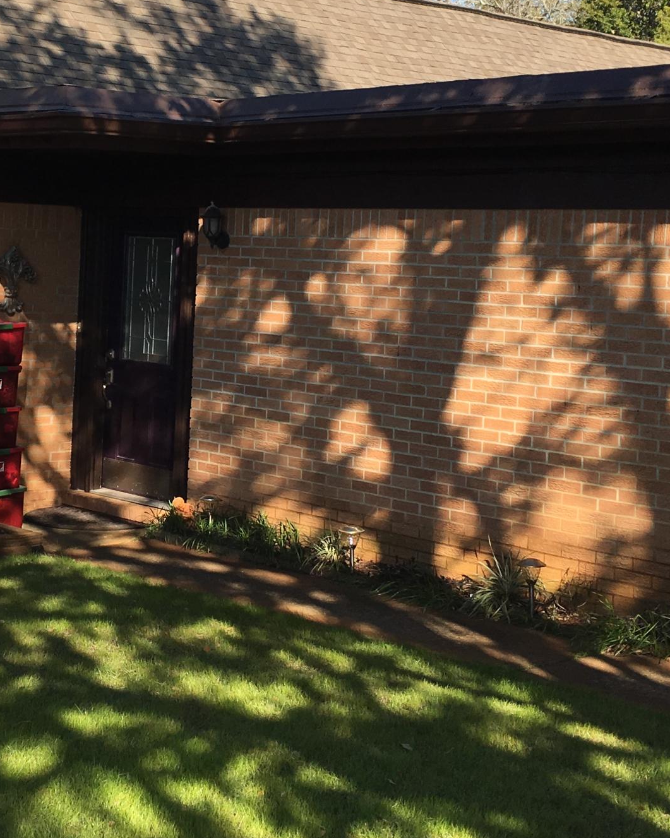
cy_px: 279
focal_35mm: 64
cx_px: 66
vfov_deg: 29.4
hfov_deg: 23.2
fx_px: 1587
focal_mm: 4.15
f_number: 2.2
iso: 25
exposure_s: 1/810
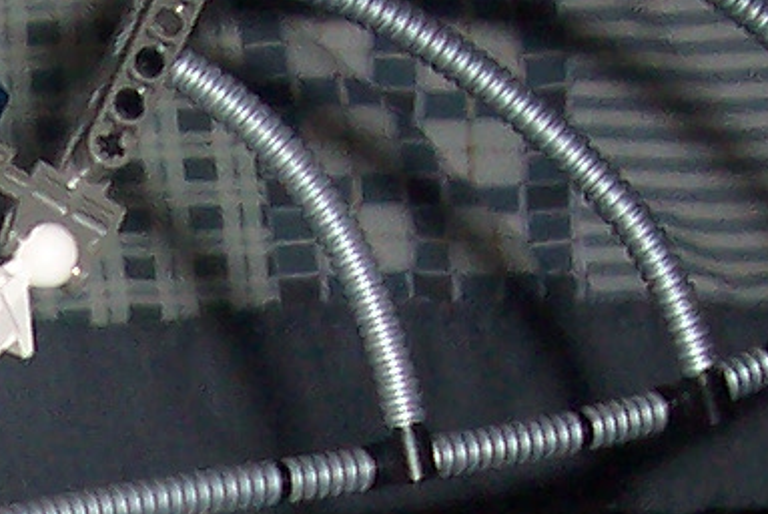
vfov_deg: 6.5
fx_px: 4355
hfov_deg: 9.8
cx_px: -347
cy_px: 1014
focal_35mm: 204
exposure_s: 1/60
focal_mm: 5.6
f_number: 2.8
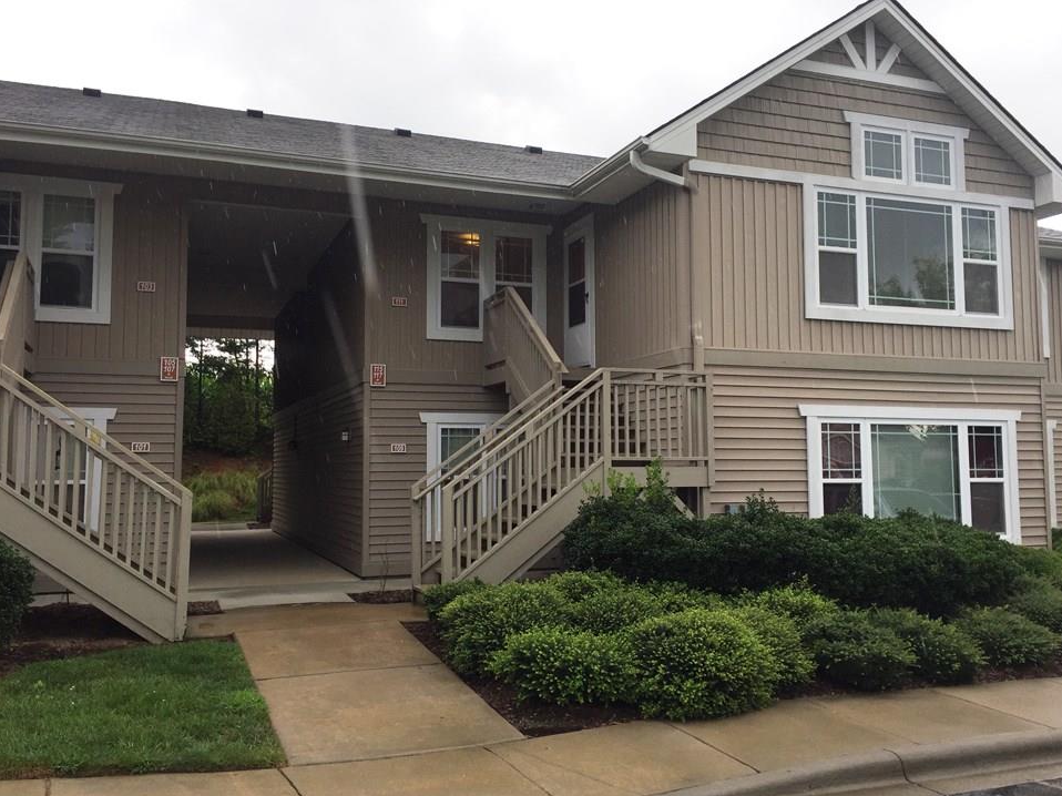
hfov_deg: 58.4
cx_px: 547
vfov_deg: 45.4
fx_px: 951
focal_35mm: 31
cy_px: 389
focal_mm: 4.15
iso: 32
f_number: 2.2
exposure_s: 1/356
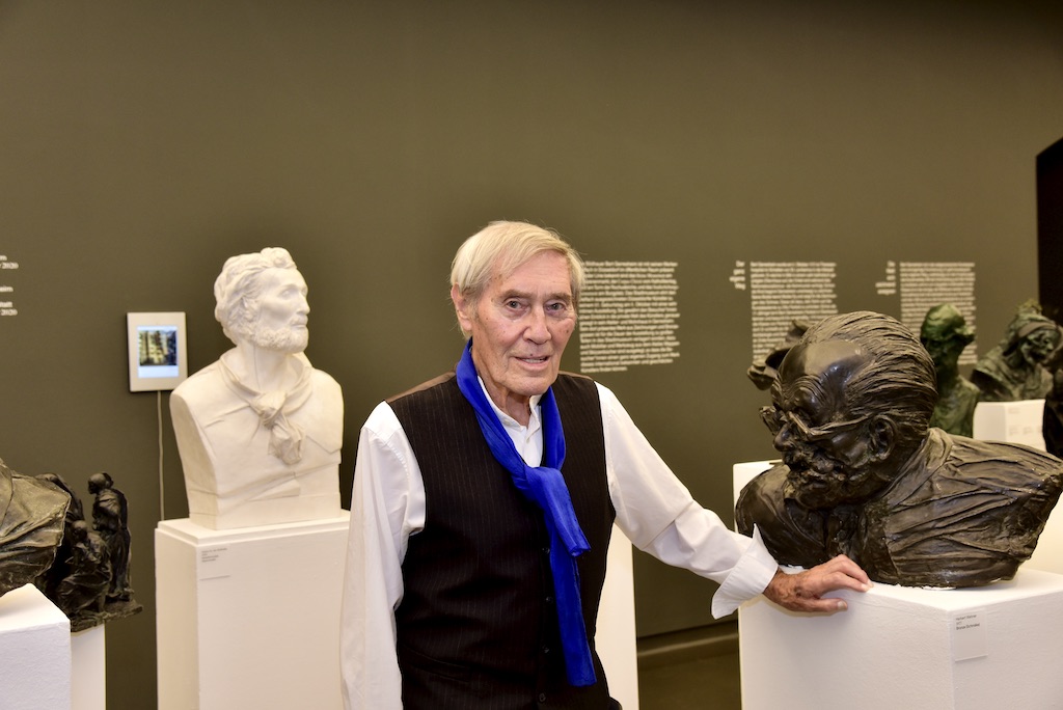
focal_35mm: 40
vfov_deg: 33.4
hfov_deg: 48.4
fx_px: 1182
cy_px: 355
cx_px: 532
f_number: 5.6
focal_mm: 40
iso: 800
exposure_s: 1/125
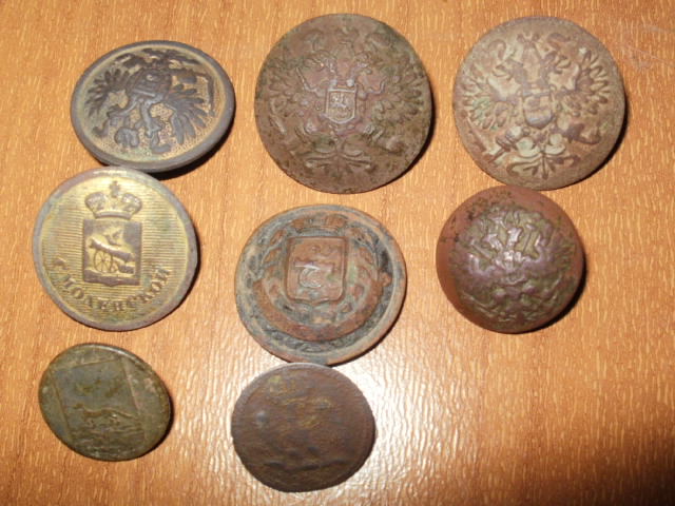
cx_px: 338
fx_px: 858
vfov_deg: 32.9
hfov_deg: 42.9
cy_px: 253
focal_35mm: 44
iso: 400
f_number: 4
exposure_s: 1/250
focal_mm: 7.7
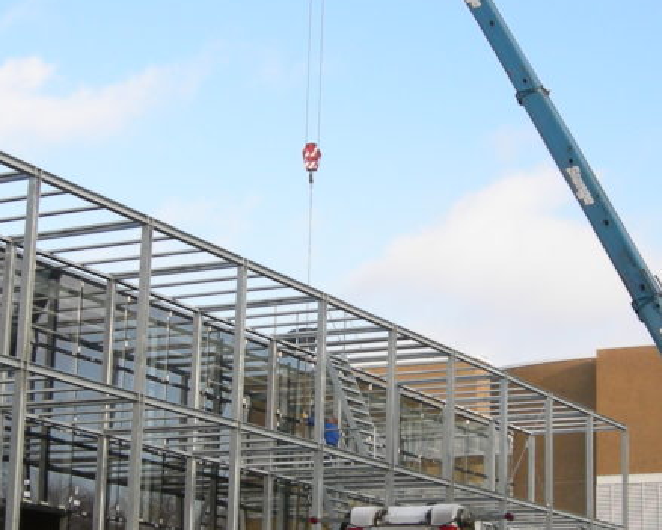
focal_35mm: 82
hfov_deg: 23.3
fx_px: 1606
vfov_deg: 18.7
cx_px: 374
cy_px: 293
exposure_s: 1/158
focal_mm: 7.5
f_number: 4.8
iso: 64
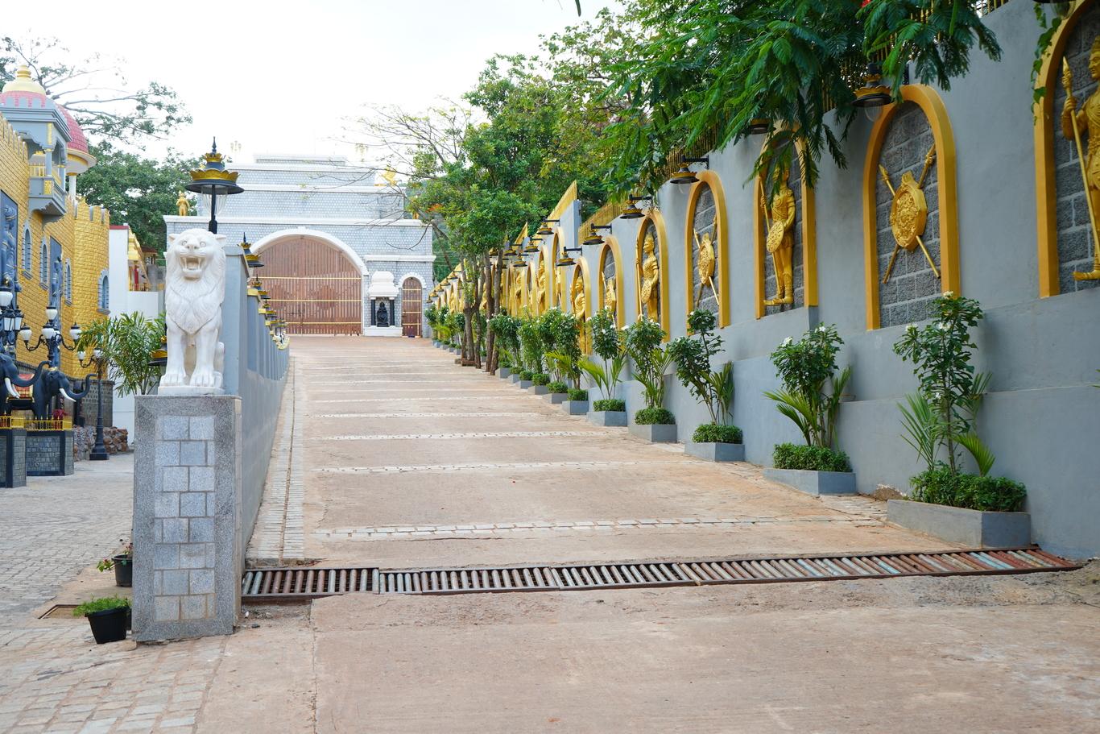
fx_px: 1314
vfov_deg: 31.2
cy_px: 367
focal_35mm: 43
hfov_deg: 45.4
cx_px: 550
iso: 200
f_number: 4.5
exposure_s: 1/125
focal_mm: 43
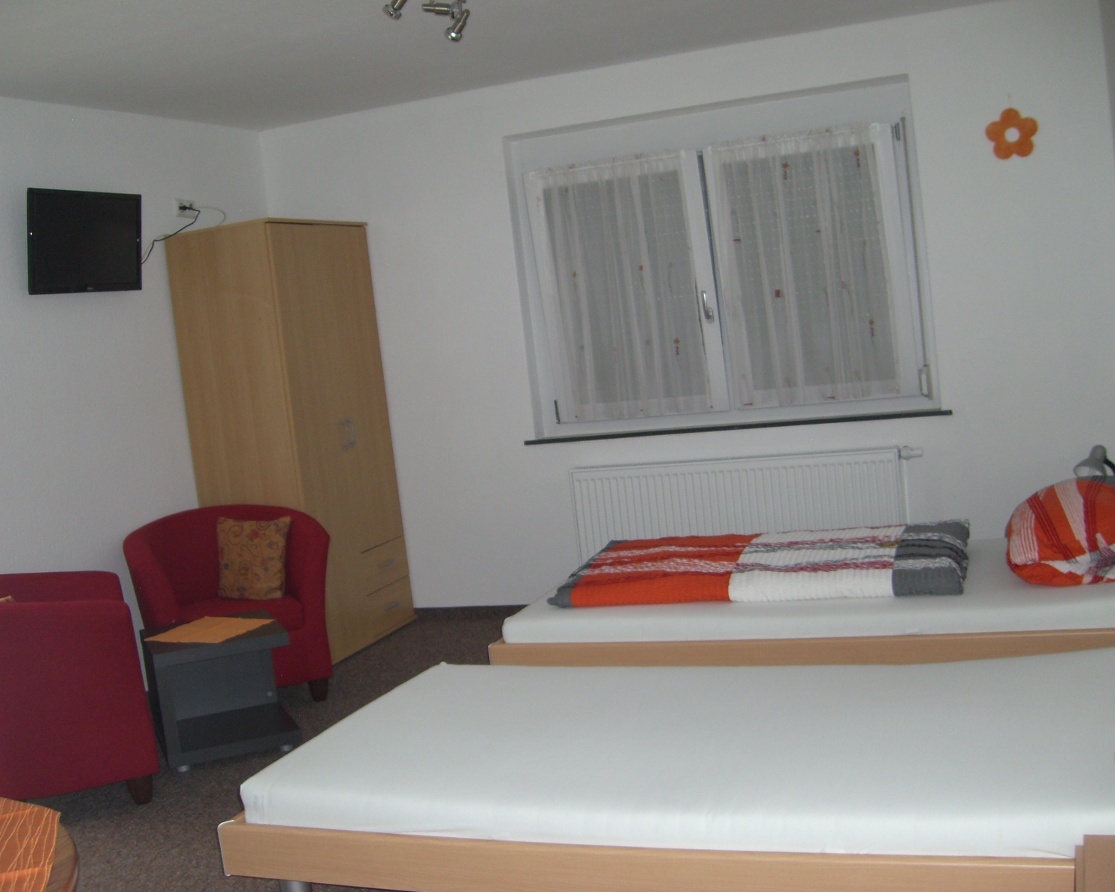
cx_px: 571
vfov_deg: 37.3
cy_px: 443
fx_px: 1320
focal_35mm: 40
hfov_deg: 45.8
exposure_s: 1/60
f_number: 2.7
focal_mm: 6.2
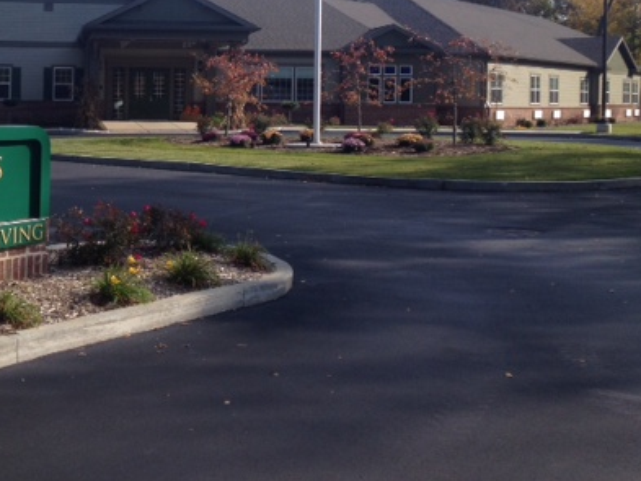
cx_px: 130
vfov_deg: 25.2
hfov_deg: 32.9
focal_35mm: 57
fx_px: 1056
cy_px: 91
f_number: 2.4
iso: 50
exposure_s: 1/1346
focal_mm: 4.28
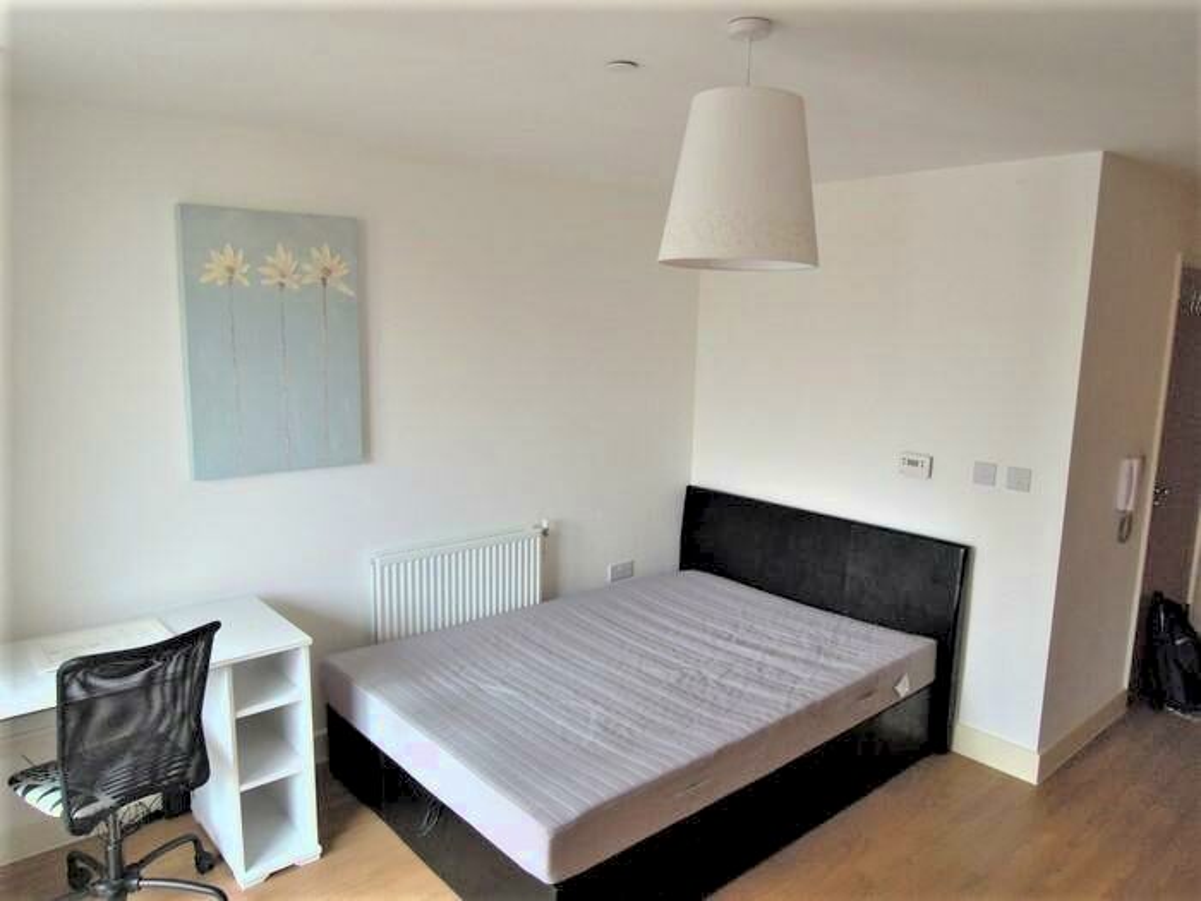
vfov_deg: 56.8
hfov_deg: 71.6
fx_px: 833
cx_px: 600
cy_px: 450
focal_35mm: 24
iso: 400
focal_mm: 4.3
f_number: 2.8
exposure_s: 1/30
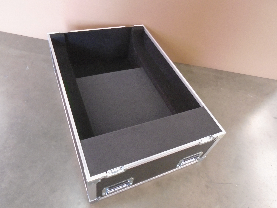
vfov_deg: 53.1
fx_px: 208
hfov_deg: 67.3
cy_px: 104
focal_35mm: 26
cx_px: 138
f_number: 3.2
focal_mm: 4.6
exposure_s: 1/6
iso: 400
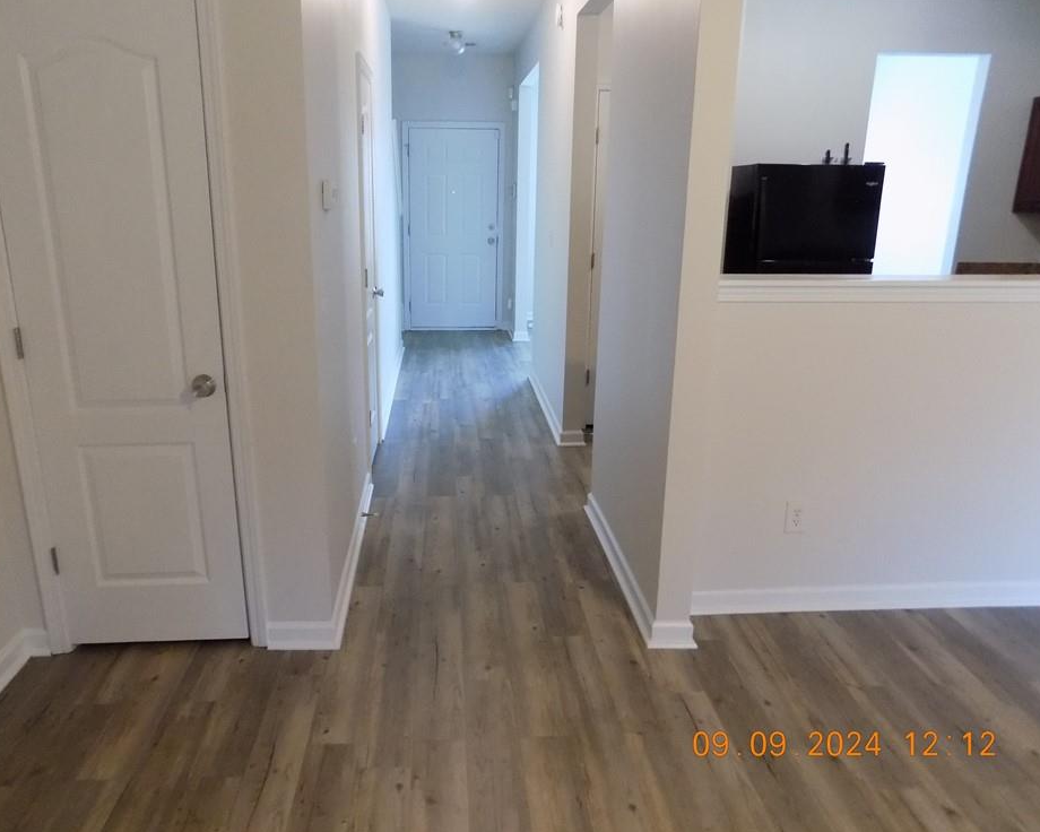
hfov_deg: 68.0
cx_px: 476
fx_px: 769
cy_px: 410
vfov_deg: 56.8
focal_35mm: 25
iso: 400
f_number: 3.1
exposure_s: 1/25
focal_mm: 4
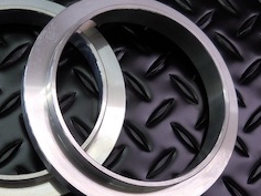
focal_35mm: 66
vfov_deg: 22.3
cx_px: 79
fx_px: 498
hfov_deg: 29.1
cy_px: 96
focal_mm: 7
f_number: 3.9
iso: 125
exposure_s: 1/50
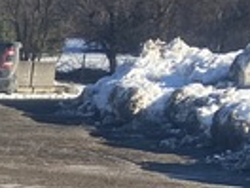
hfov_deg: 10.1
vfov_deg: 8.8
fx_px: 1134
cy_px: 401
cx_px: -438
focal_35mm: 157
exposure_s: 1/2028
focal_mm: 4.25
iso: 32
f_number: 1.8
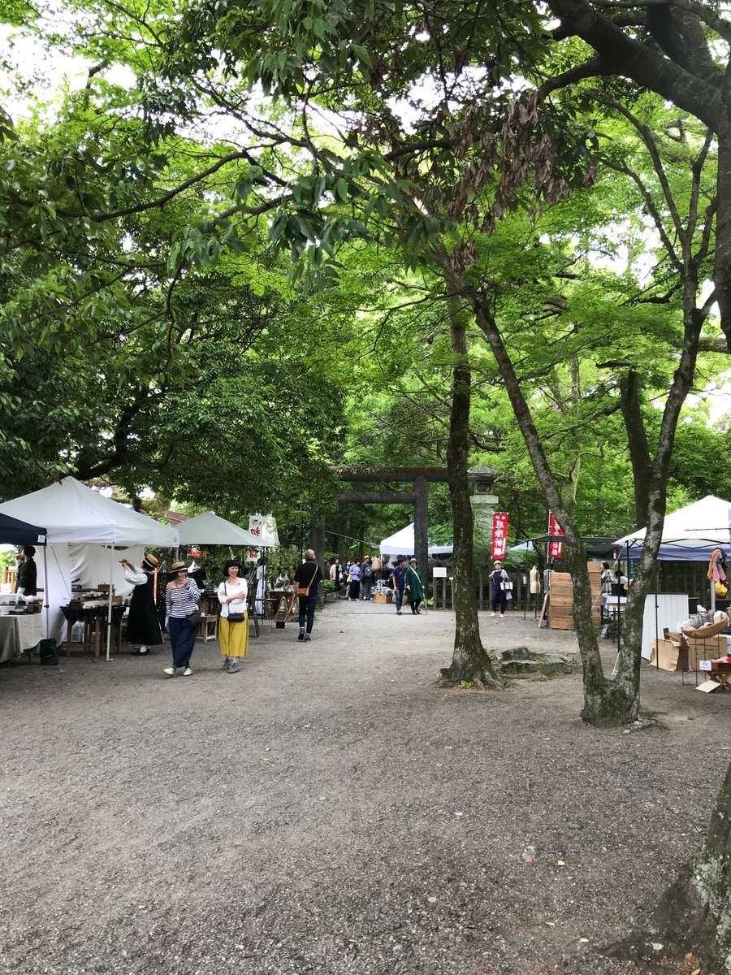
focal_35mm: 28
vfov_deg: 63.4
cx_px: 366
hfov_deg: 49.7
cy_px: 488
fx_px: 788
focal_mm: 3.99
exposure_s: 1/60
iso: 25
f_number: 1.8
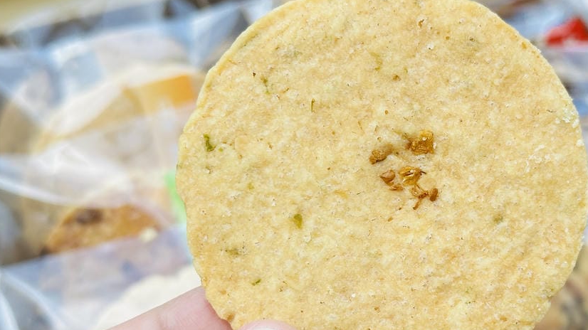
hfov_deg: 27.7
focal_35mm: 76
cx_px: 386
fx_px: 1185
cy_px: 191
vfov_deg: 15.9
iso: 64
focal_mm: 6.86
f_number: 1.78
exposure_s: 1/785
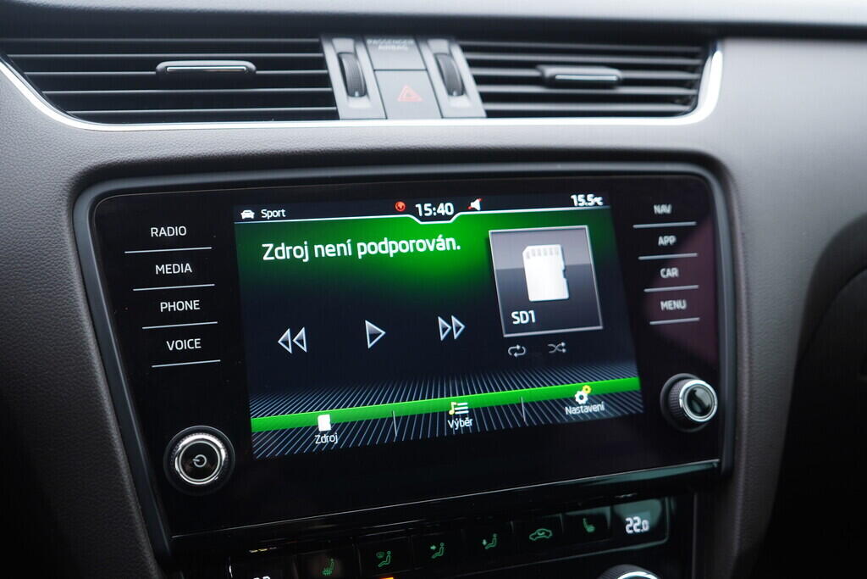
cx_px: 434
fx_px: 867
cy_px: 290
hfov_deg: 53.1
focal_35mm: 36
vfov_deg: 36.9
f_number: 2.8
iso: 250
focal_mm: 24
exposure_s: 1/40
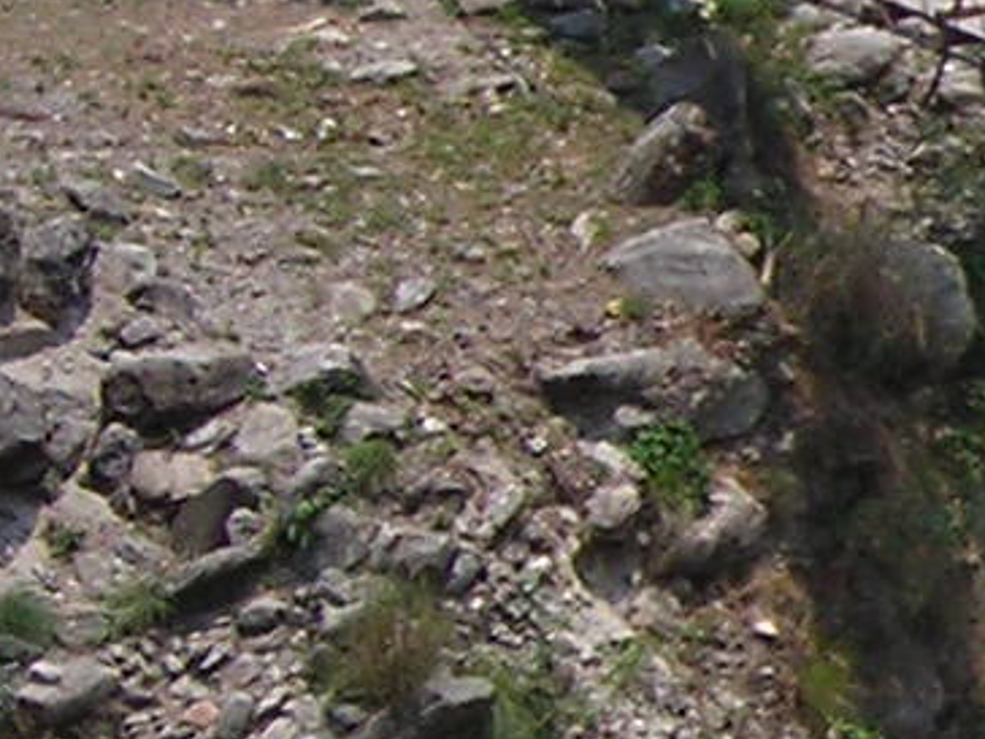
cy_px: 612
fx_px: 8309
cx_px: 3044
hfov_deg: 6.2
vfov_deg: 5.1
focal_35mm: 292
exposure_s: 1/450
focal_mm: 6.8
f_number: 3.3
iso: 50
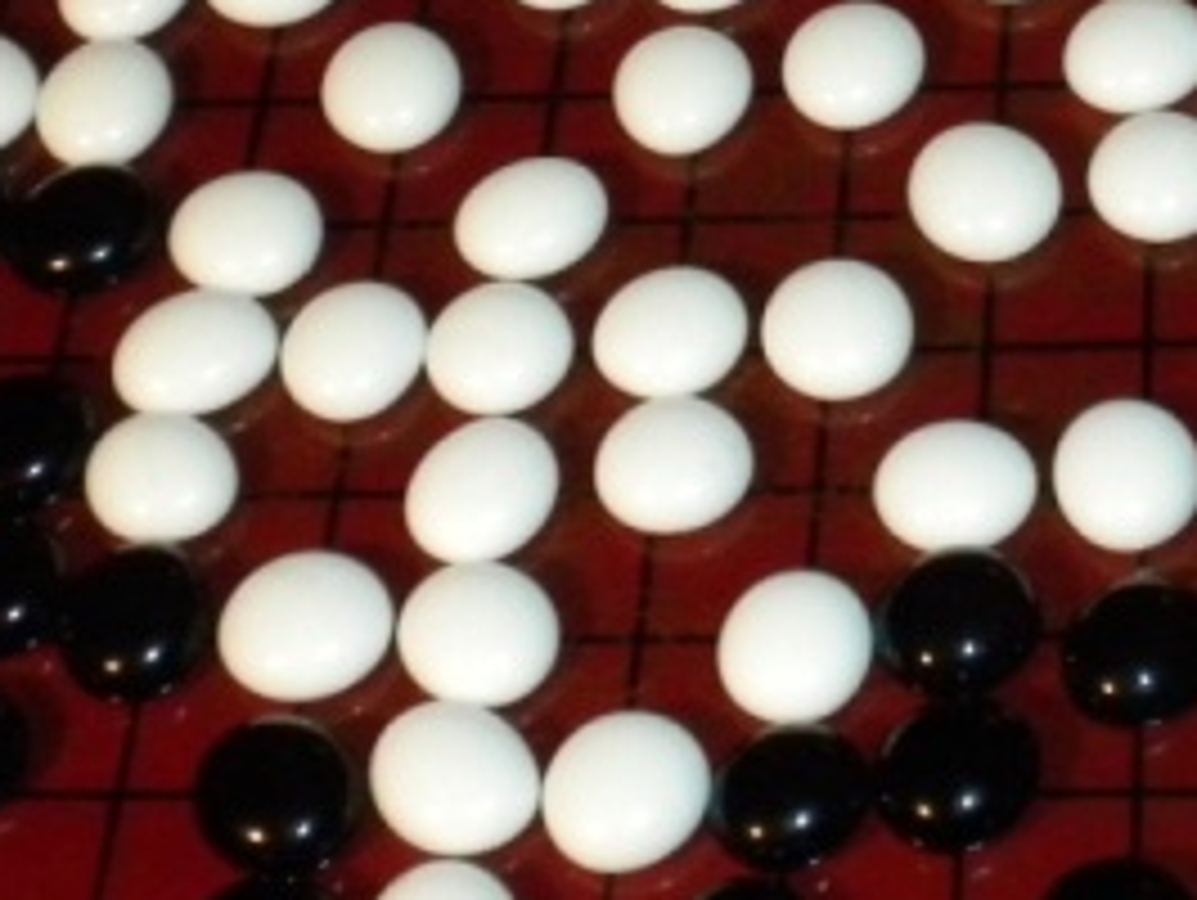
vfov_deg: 12.2
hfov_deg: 16.4
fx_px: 4119
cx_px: 1001
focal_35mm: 119
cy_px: -164
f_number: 3.5
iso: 400
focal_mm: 6.6
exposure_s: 1/30
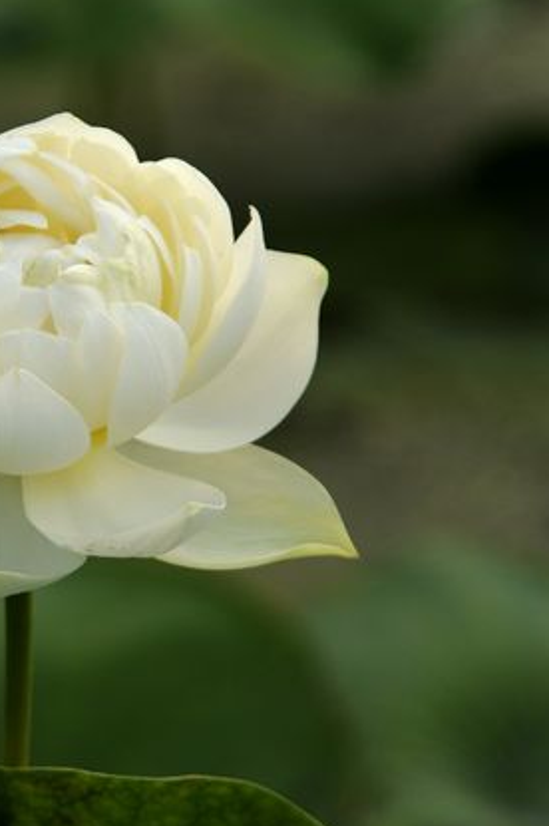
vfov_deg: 3.6
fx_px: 13266
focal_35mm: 579
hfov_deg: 2.4
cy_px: 358
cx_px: 40
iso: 400
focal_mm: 300
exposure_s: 1/2000
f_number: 6.3
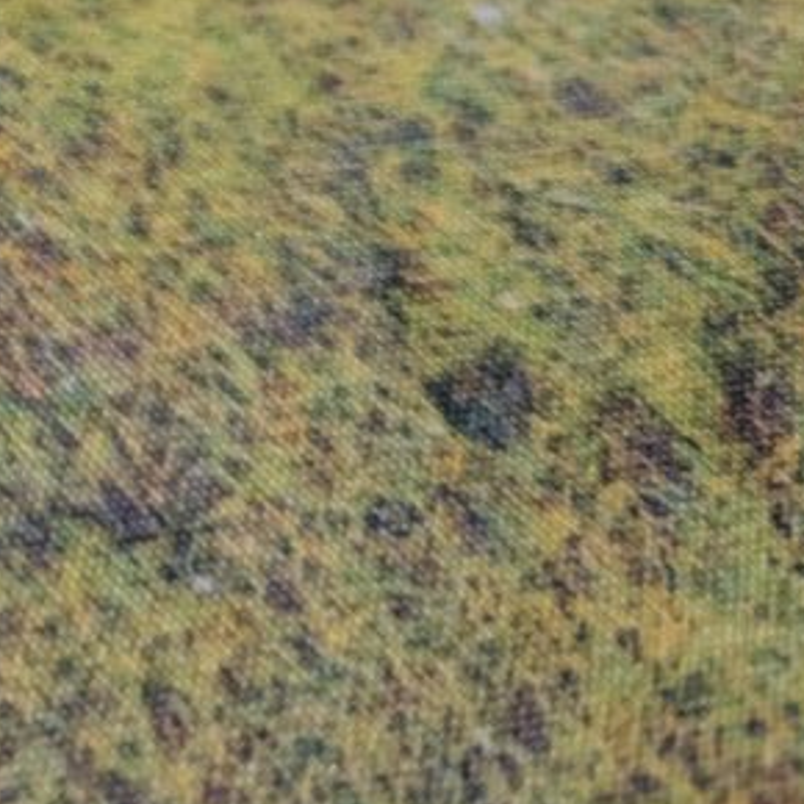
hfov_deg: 19.0
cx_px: -532
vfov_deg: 21.1
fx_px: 1971
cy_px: -226
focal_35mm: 75
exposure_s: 1/64.1
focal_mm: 6.81
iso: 1820
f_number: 1.85
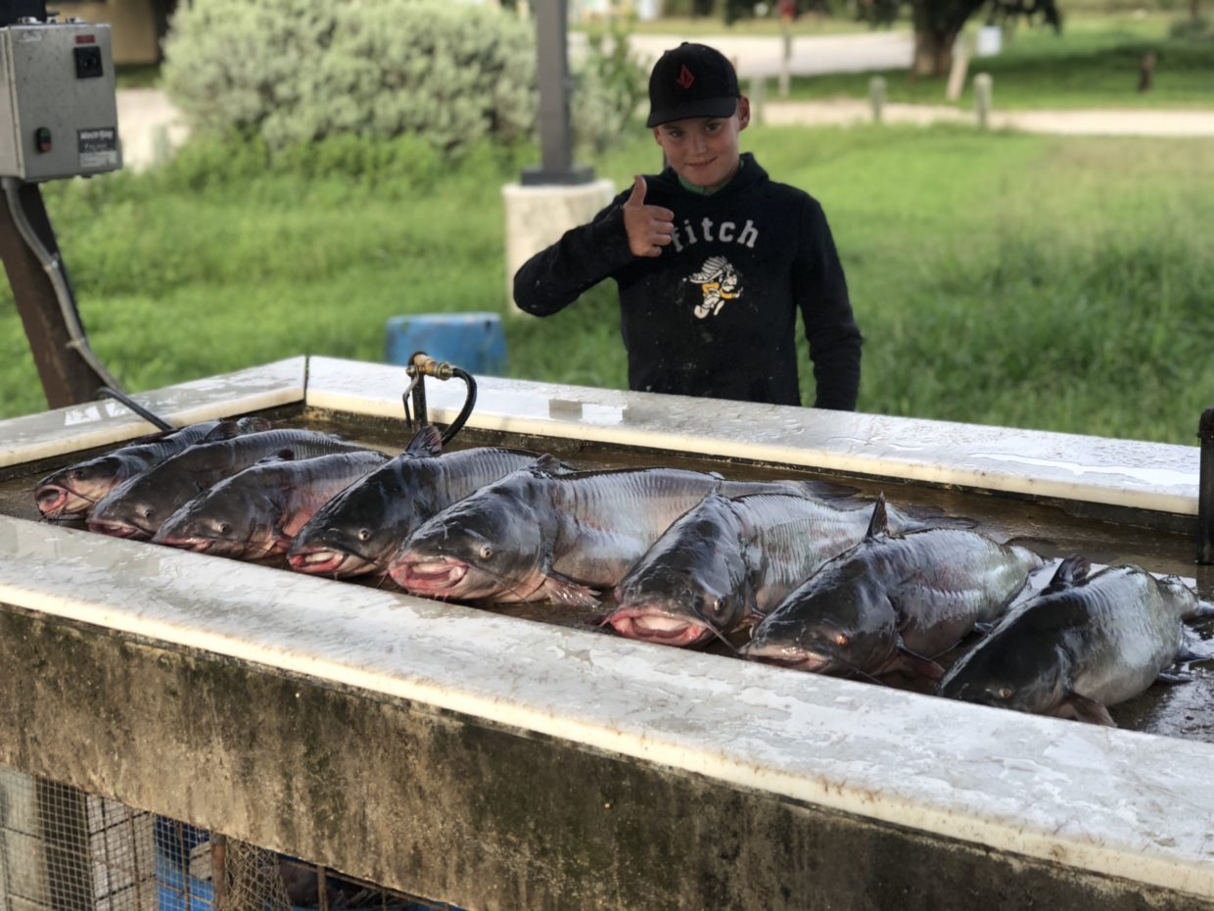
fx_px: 1999
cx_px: 607
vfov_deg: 25.7
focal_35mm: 57
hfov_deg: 33.8
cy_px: 456
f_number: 2.8
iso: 32
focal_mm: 6.6
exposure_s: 1/120
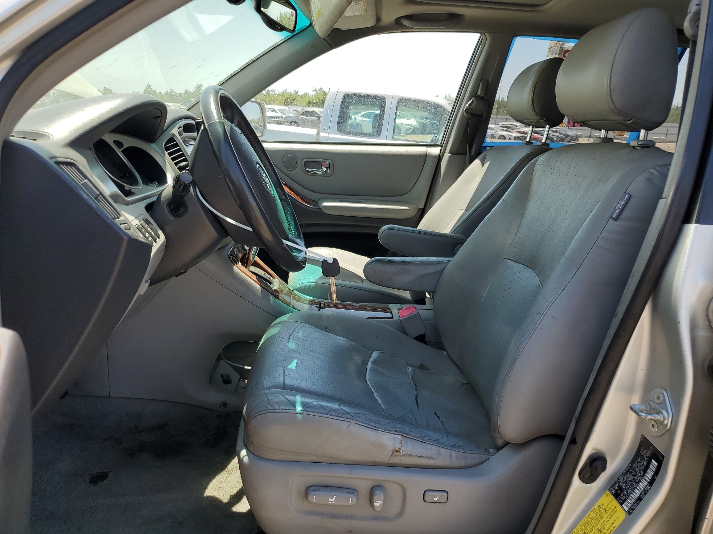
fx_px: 536
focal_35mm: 26
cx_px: 356
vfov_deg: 53.1
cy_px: 267
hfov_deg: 67.3
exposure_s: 1/1111
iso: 50
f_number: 1.5
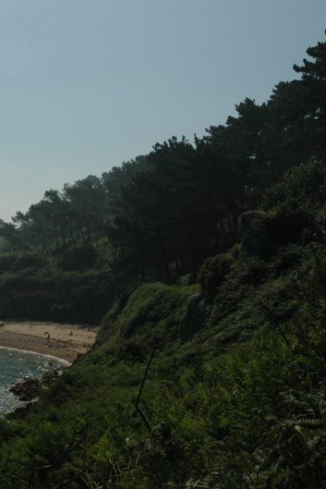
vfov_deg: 30.6
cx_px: 46
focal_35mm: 66
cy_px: 244
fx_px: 893
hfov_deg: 20.4
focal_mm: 29
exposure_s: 1/400
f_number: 8
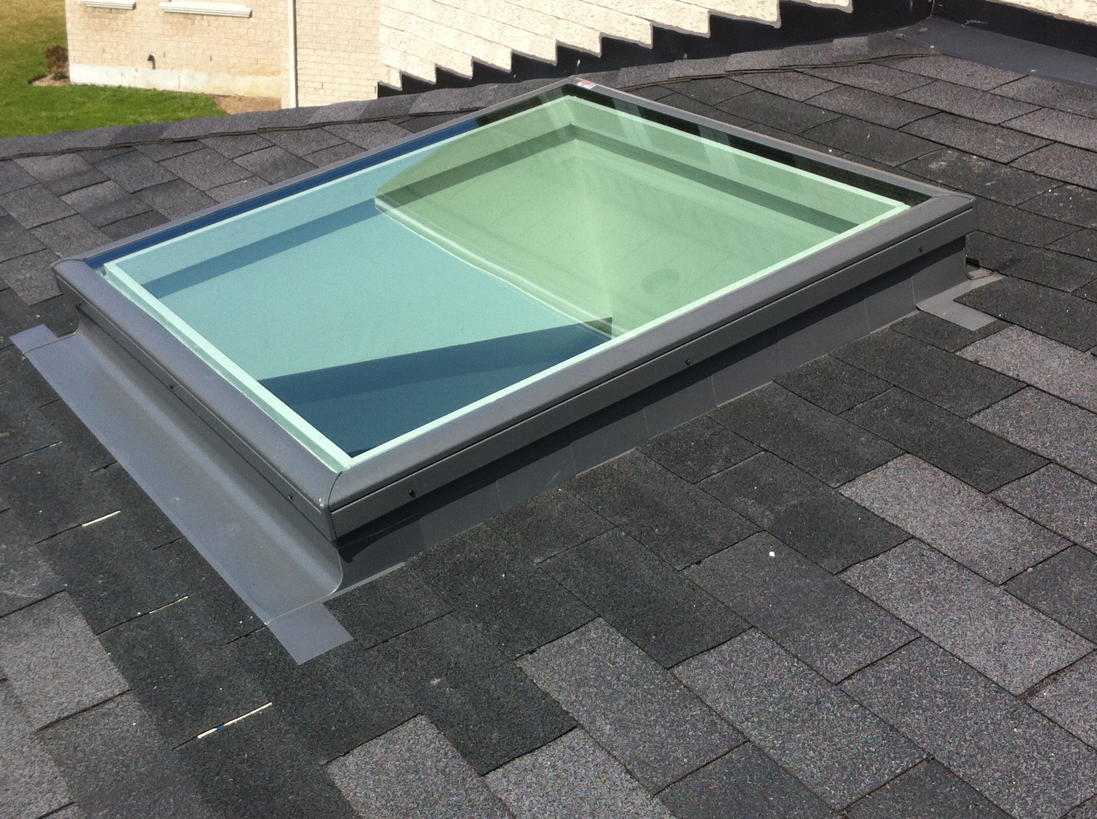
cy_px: 337
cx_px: 567
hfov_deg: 35.6
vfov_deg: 26.9
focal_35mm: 54
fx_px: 1709
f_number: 2.8
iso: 80
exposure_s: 1/1117
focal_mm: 3.85
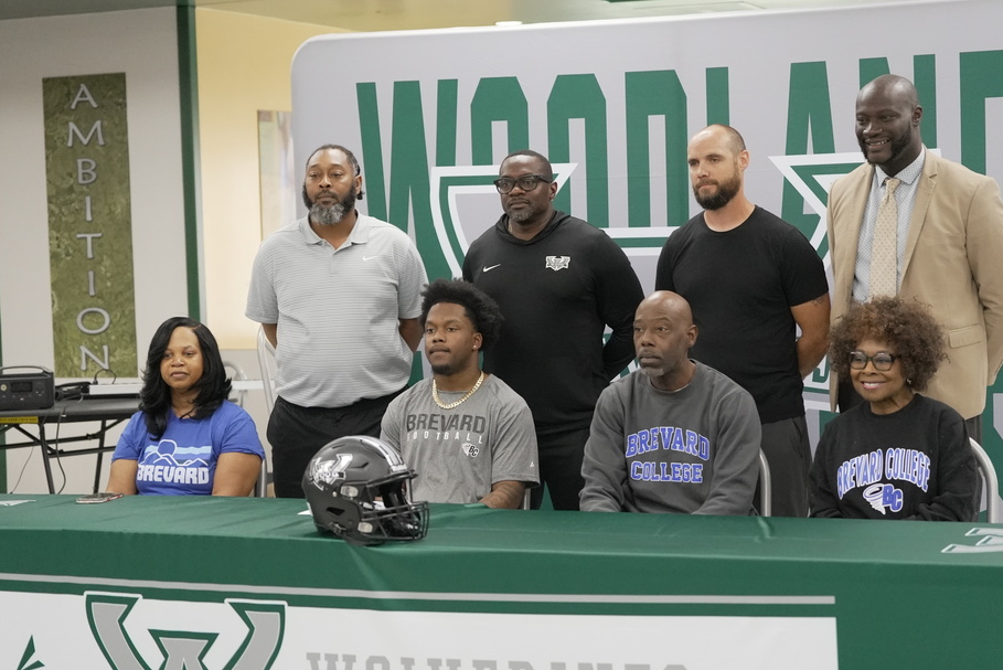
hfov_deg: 26.3
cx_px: 527
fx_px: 2146
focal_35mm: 77
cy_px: 344
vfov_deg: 17.7
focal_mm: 70
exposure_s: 1/1250
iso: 12800
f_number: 2.8
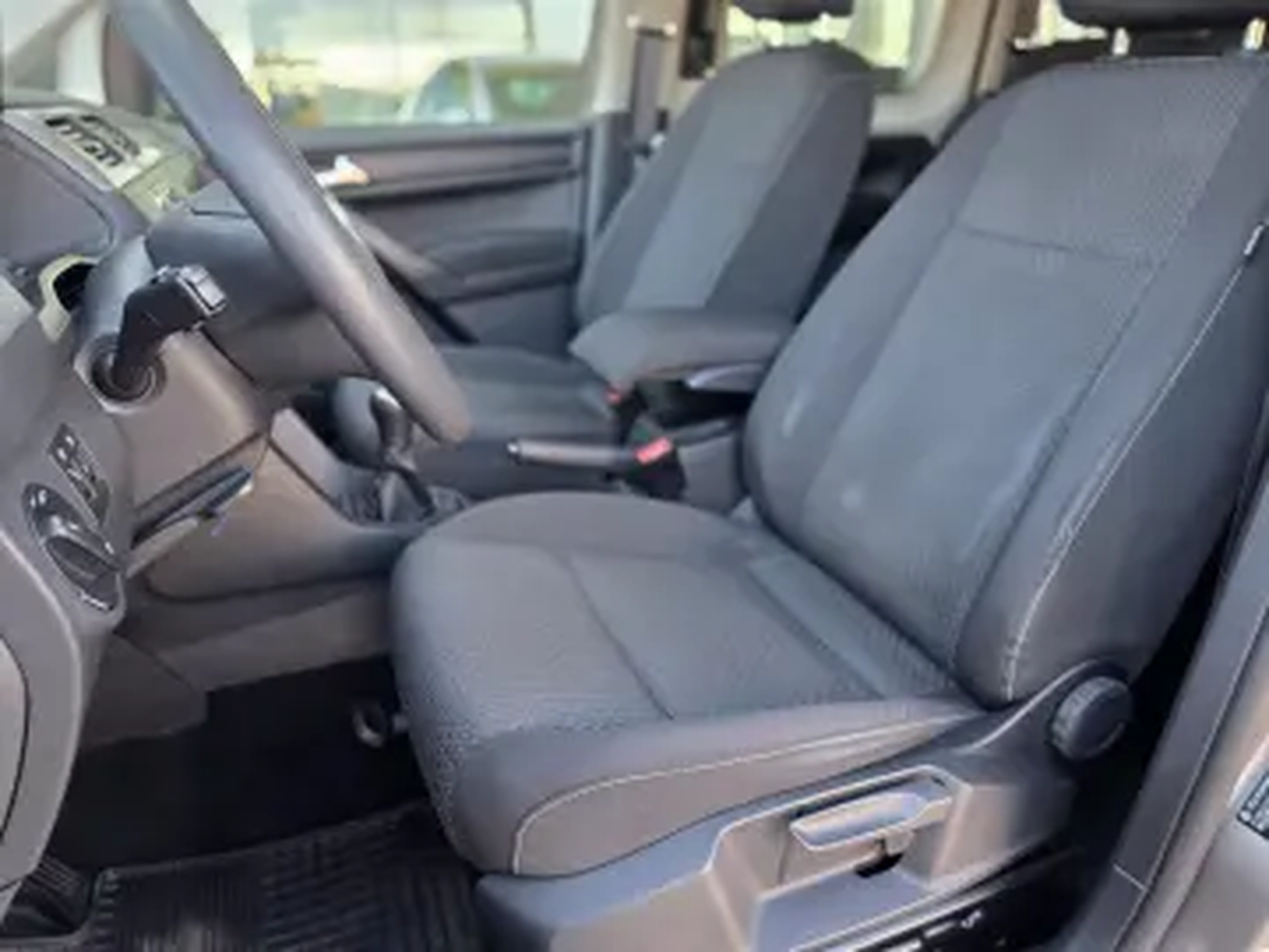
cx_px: 634
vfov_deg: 58.9
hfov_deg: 73.9
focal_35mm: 23
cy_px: 476
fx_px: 843
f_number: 1.7
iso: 160
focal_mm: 6.3
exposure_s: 1/100
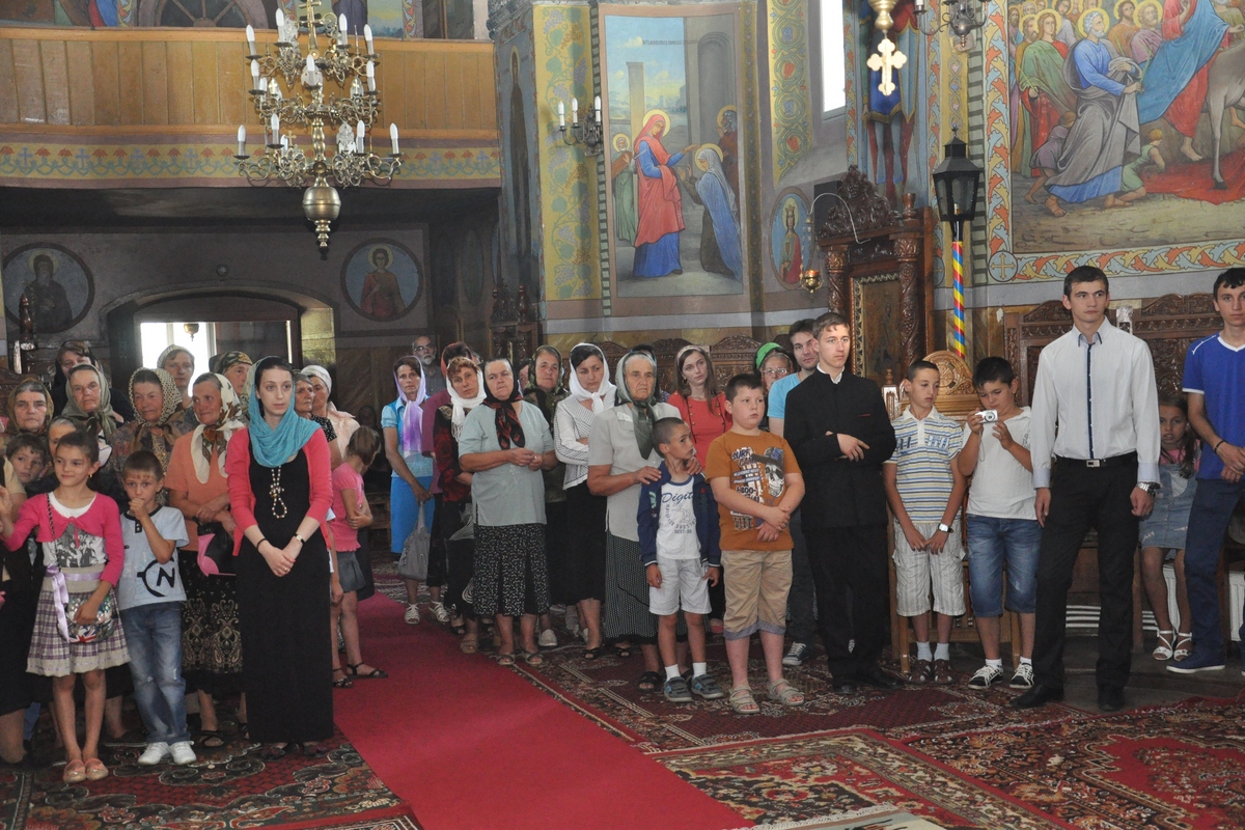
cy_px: 415
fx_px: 1556
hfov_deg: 43.6
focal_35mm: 45
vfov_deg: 29.9
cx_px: 622
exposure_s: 1/60
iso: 2000
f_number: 7.1
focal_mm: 30
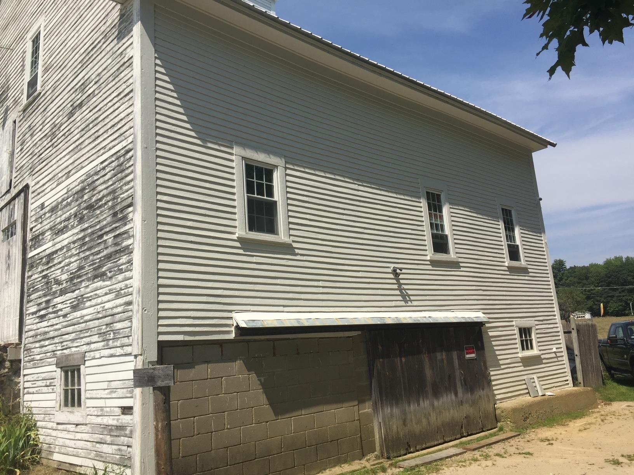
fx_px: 531
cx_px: 317
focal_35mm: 29
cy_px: 238
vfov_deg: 48.2
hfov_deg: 61.7
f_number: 2.2
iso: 32
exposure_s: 1/2825
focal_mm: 4.15
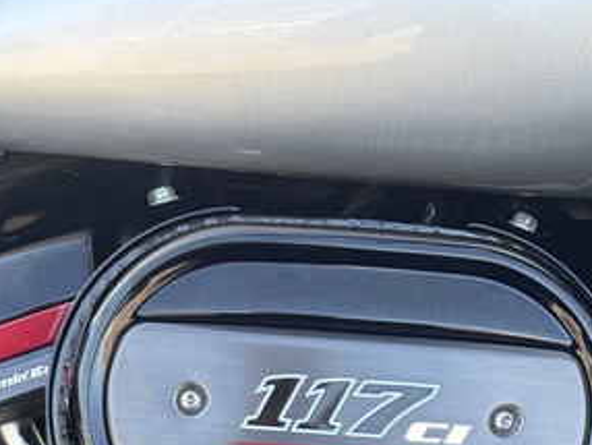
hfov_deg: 21.0
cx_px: 178
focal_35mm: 93
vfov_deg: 14.4
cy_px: 749
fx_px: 1592
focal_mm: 5.96
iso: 100
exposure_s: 1/121
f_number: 1.6
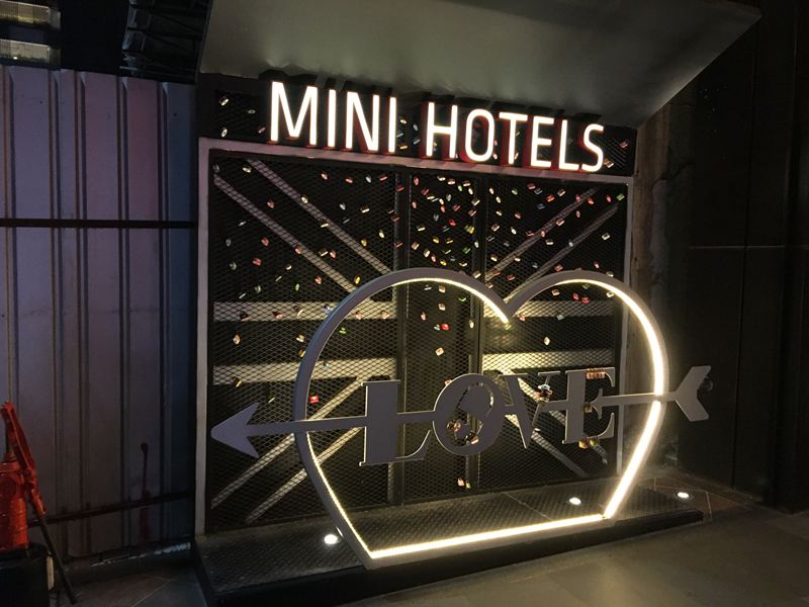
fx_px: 678
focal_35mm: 29
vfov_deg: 48.2
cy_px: 304
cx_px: 404
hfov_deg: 61.7
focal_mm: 4.15
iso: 50
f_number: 2.2
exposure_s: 1/4
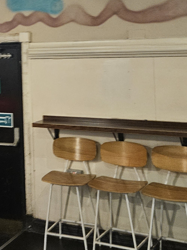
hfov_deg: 20.2
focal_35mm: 69
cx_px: -24
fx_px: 497
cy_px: 45
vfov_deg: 27.5
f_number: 1.8
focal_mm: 5.4
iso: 500
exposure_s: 1/25
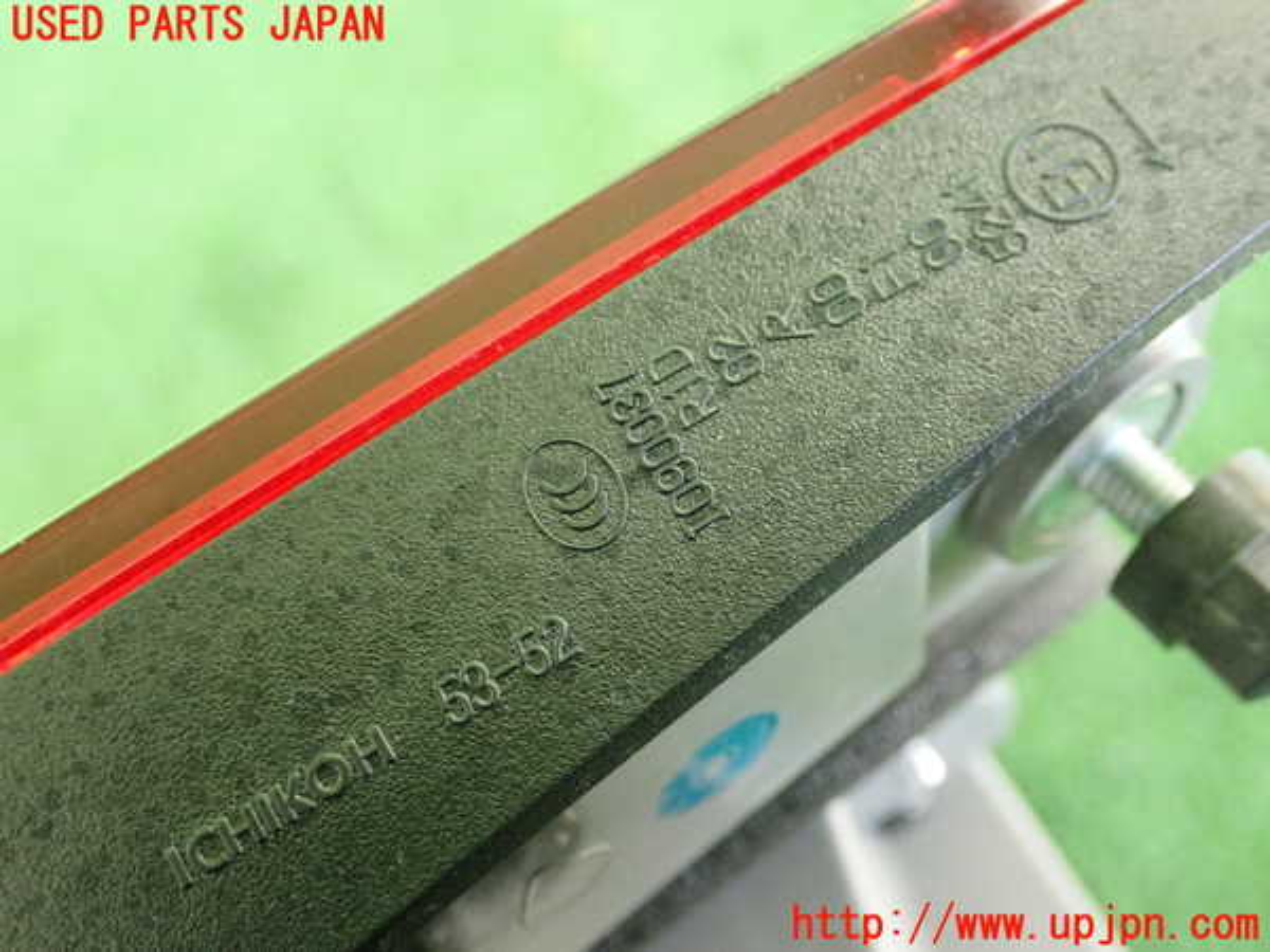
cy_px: 476
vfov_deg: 32.9
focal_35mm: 44
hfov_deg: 42.9
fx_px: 1614
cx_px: 635
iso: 1000
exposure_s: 1/125
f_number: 2.9
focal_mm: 7.84
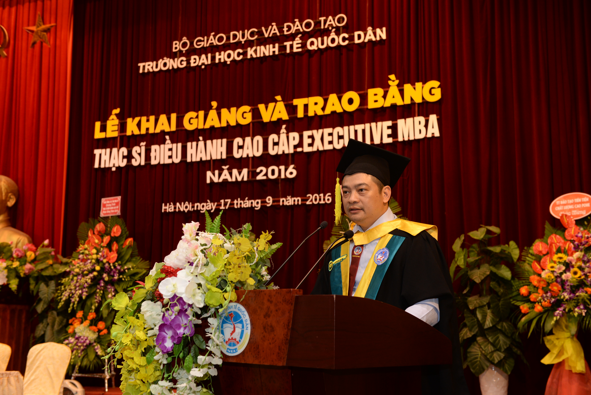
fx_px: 739
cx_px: 296
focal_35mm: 45
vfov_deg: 29.9
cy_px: 198
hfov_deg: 43.6
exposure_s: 1/60
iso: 800
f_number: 4
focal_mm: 45
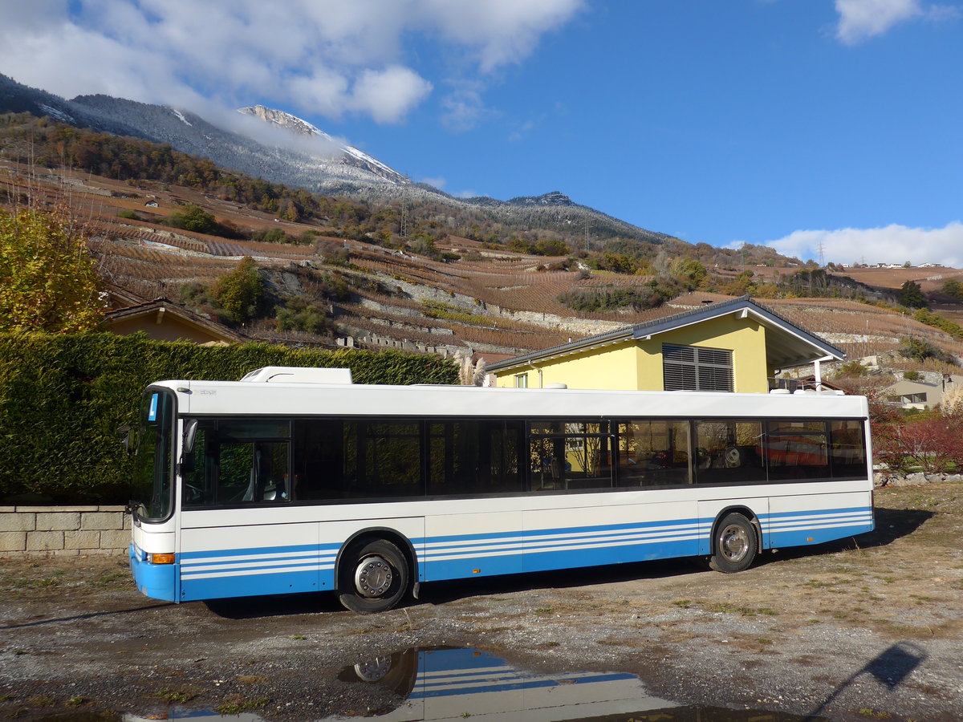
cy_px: 361
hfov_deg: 61.7
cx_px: 482
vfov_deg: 48.2
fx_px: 807
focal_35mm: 29
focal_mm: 6
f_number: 2.8
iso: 80
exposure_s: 1/1600
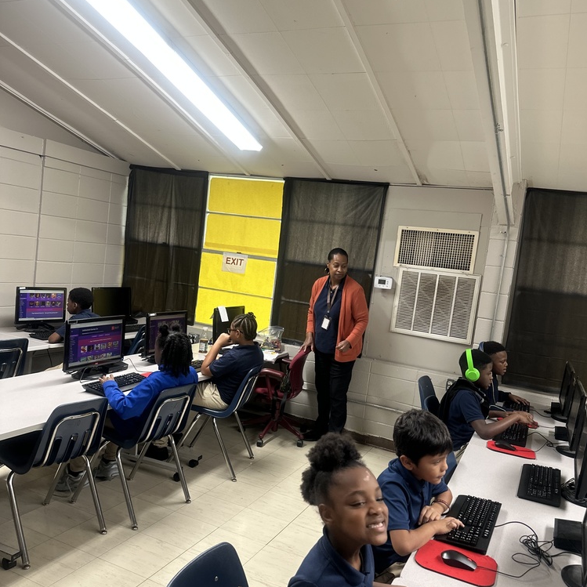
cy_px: 308
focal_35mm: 29
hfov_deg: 55.6
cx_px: 299
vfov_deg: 55.6
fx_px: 556
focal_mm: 6.86
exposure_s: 1/60
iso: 200
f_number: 1.78
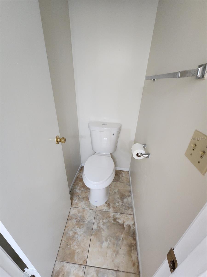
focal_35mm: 13
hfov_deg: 89.9
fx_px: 104
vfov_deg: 106.2
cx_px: 104
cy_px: 138
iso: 500
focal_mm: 2.2
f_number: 2.2
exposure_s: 1/30
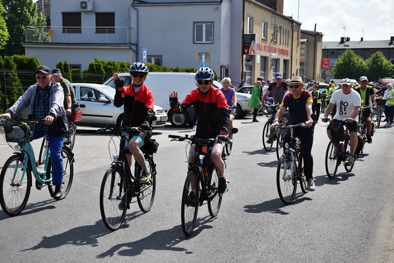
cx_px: 197
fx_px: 689
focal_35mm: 63
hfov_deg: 31.9
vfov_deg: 21.6
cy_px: 132
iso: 400
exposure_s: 1/1600
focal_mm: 42
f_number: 6.3
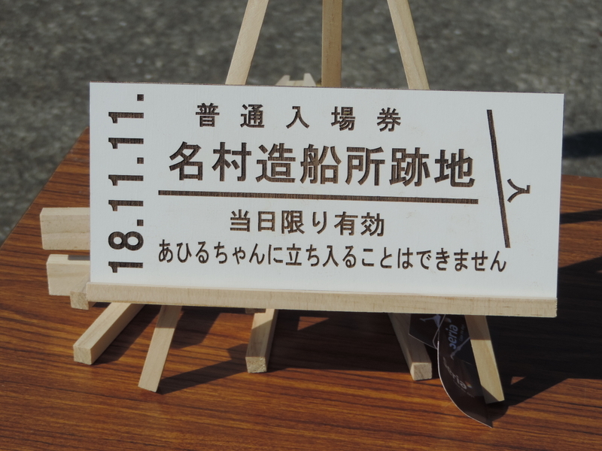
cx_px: 301
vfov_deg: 12.3
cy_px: 226
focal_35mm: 120
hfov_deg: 16.4
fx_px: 2087
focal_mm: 21.4
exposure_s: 1/1250
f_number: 4.2
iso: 80
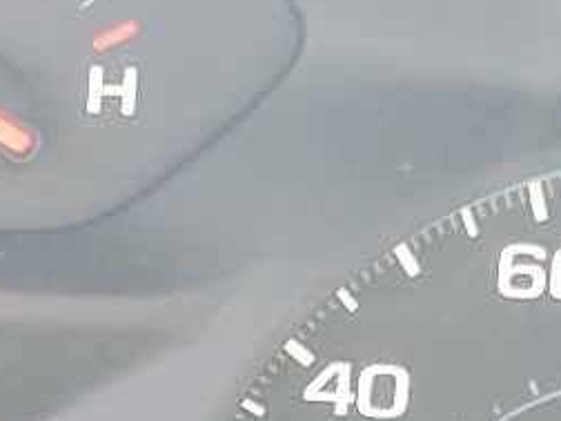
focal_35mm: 165
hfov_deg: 11.1
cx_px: -476
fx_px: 2674
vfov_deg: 8.9
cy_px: 430
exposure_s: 1/60.2
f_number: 1.5
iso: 136
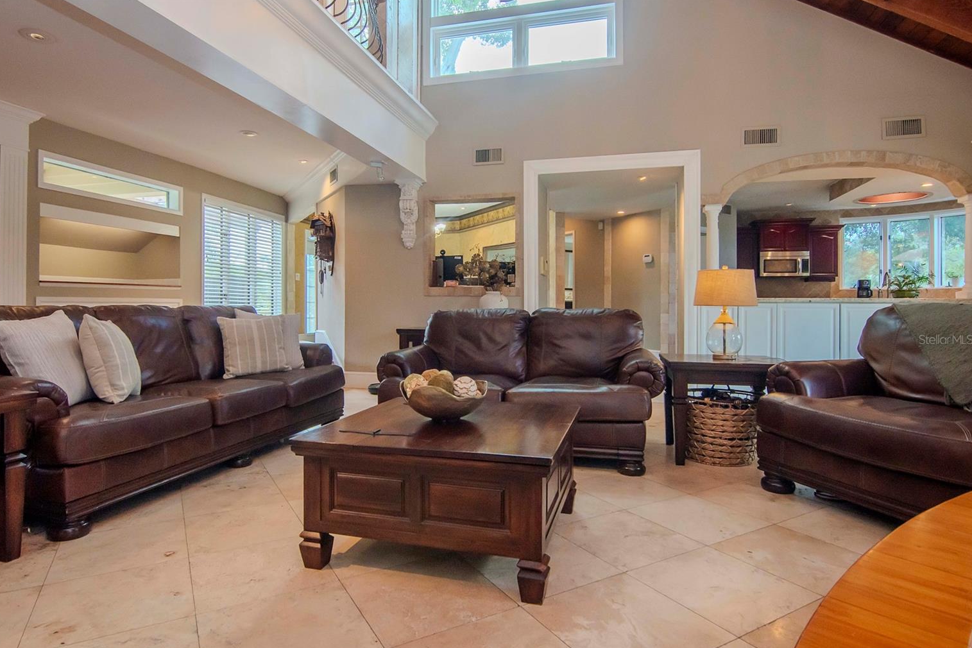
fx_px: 513
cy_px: 339
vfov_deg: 64.5
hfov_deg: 86.8
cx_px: 463
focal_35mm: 19
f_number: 8
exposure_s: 1/80
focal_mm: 12
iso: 640
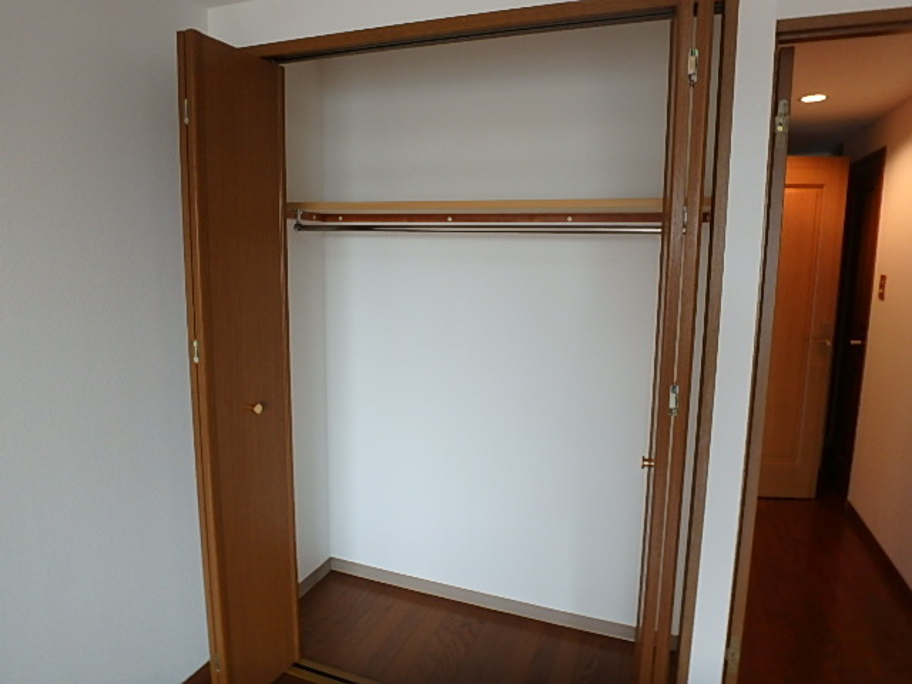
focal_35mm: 21
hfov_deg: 79.0
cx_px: 456
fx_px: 553
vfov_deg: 63.4
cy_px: 342
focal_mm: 3.7
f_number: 3.5
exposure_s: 1/40
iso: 200
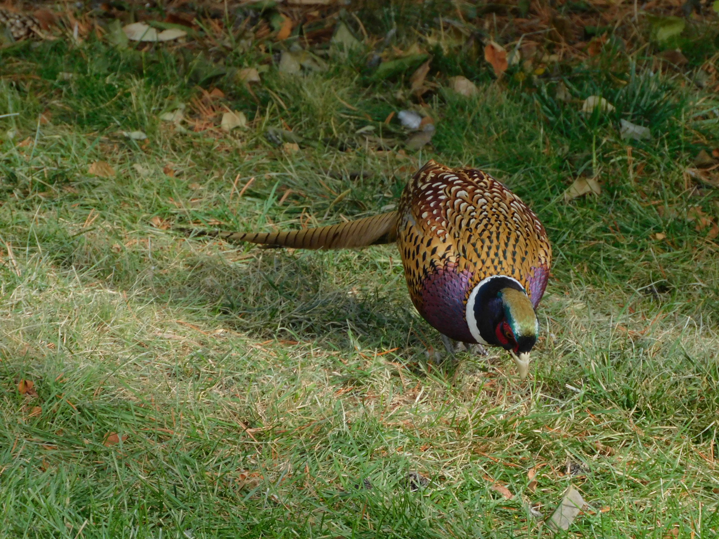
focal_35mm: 550
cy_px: 270
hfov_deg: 3.6
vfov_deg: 2.7
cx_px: 360
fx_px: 11424
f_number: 5.6
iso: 280
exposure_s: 1/250
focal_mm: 98.5
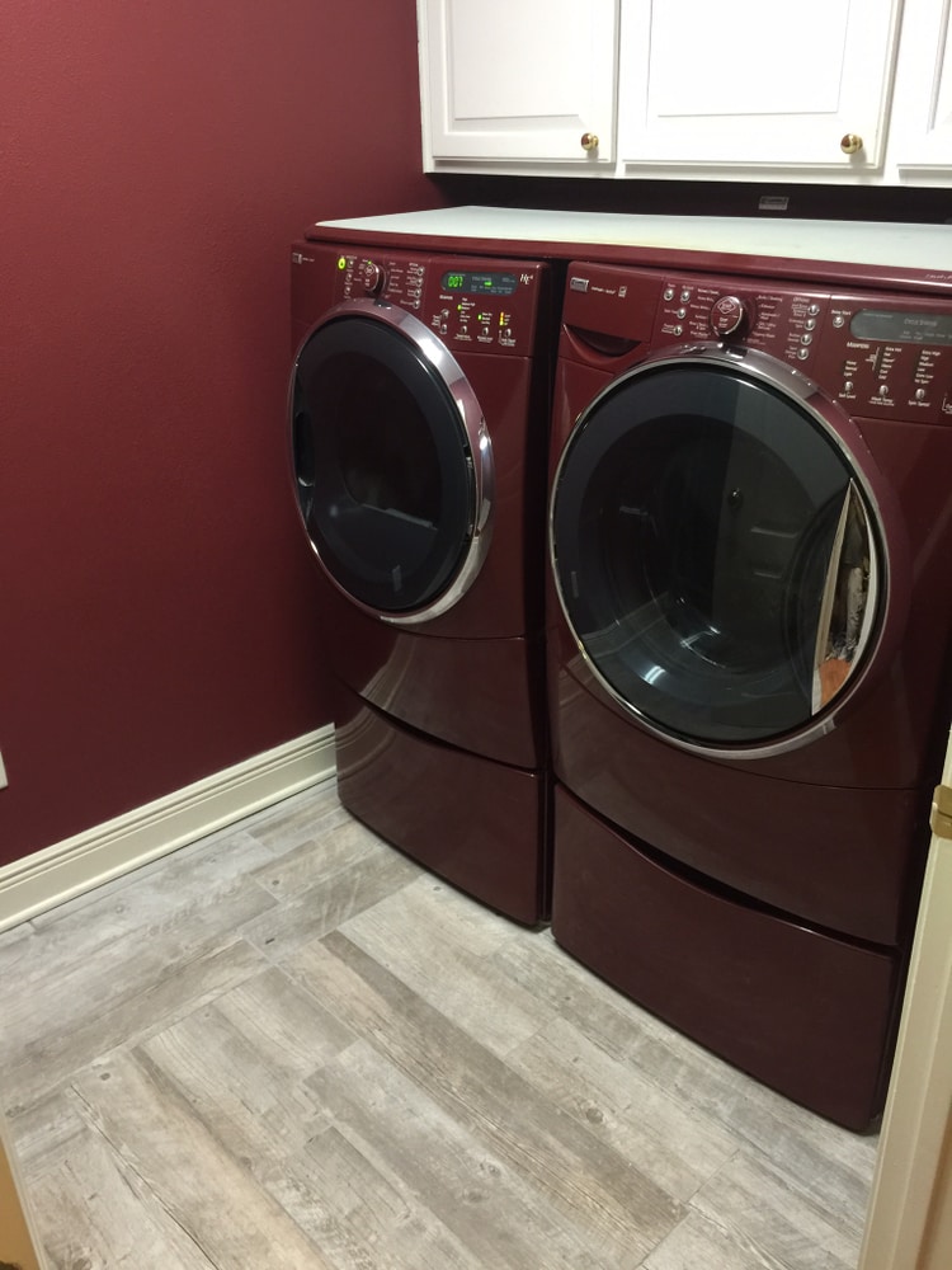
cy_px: 635
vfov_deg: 61.7
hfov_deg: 48.2
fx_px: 1063
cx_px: 476
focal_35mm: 29
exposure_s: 1/10
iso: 100
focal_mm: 4.15
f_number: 2.2
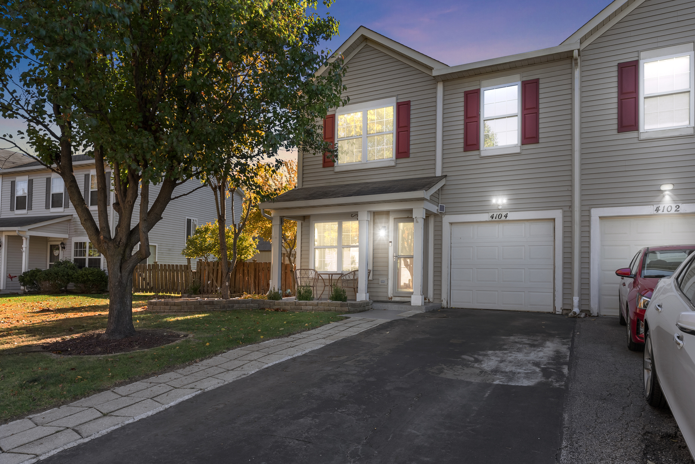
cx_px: 348
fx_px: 444
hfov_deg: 76.1
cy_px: 232
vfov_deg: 55.2
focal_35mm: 23
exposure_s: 1/50
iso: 640
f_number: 9
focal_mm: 23
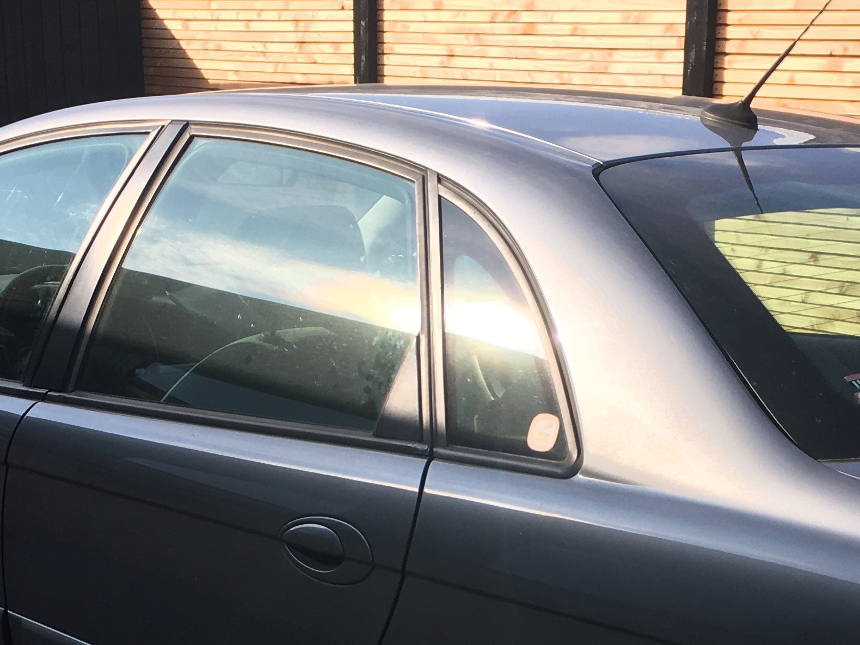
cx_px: 489
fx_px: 1838
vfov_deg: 19.2
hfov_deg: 26.3
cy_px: 671
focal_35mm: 74
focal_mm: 4.15
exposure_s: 1/674
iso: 25
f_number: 2.2
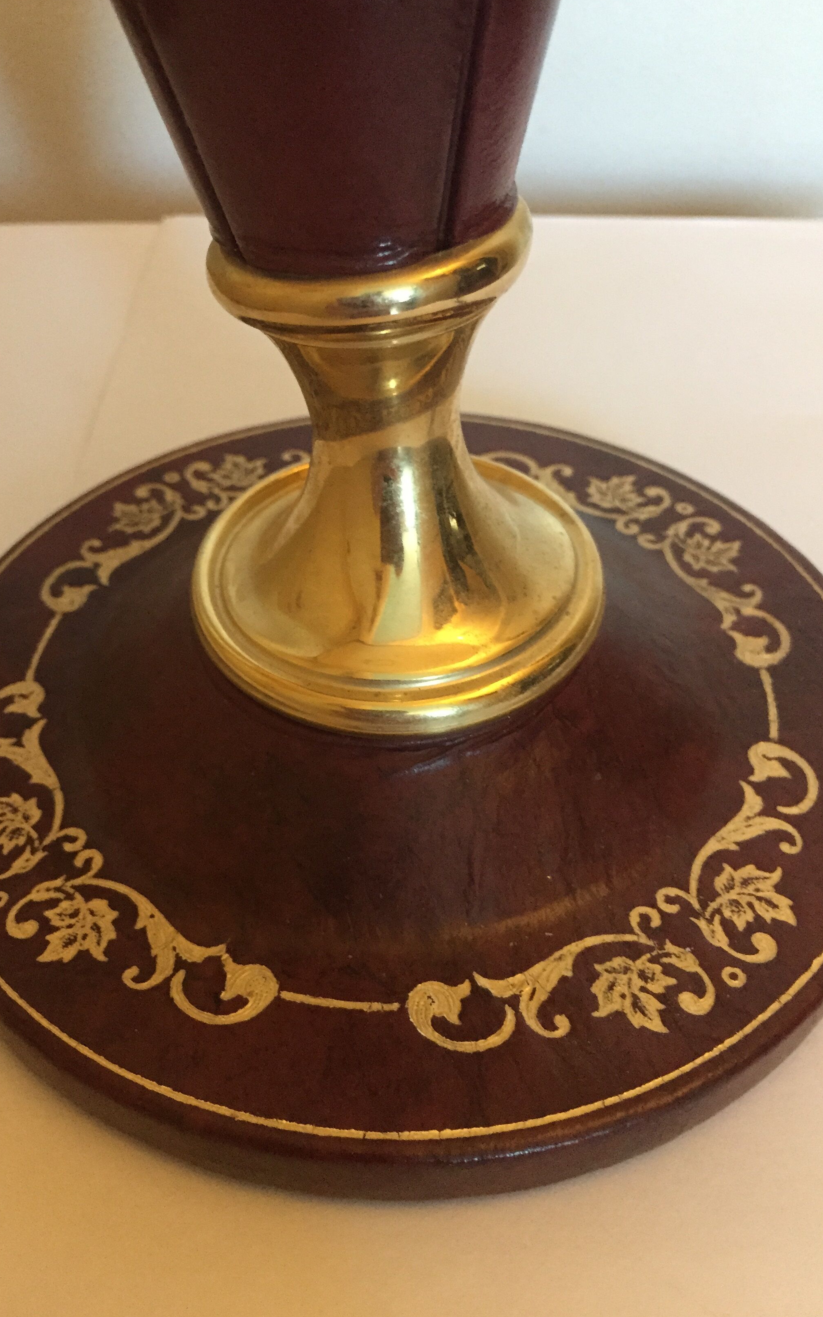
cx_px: 362
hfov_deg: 40.5
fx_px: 1113
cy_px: 658
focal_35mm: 31
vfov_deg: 61.2
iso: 250
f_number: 2.2
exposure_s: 1/25
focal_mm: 4.15
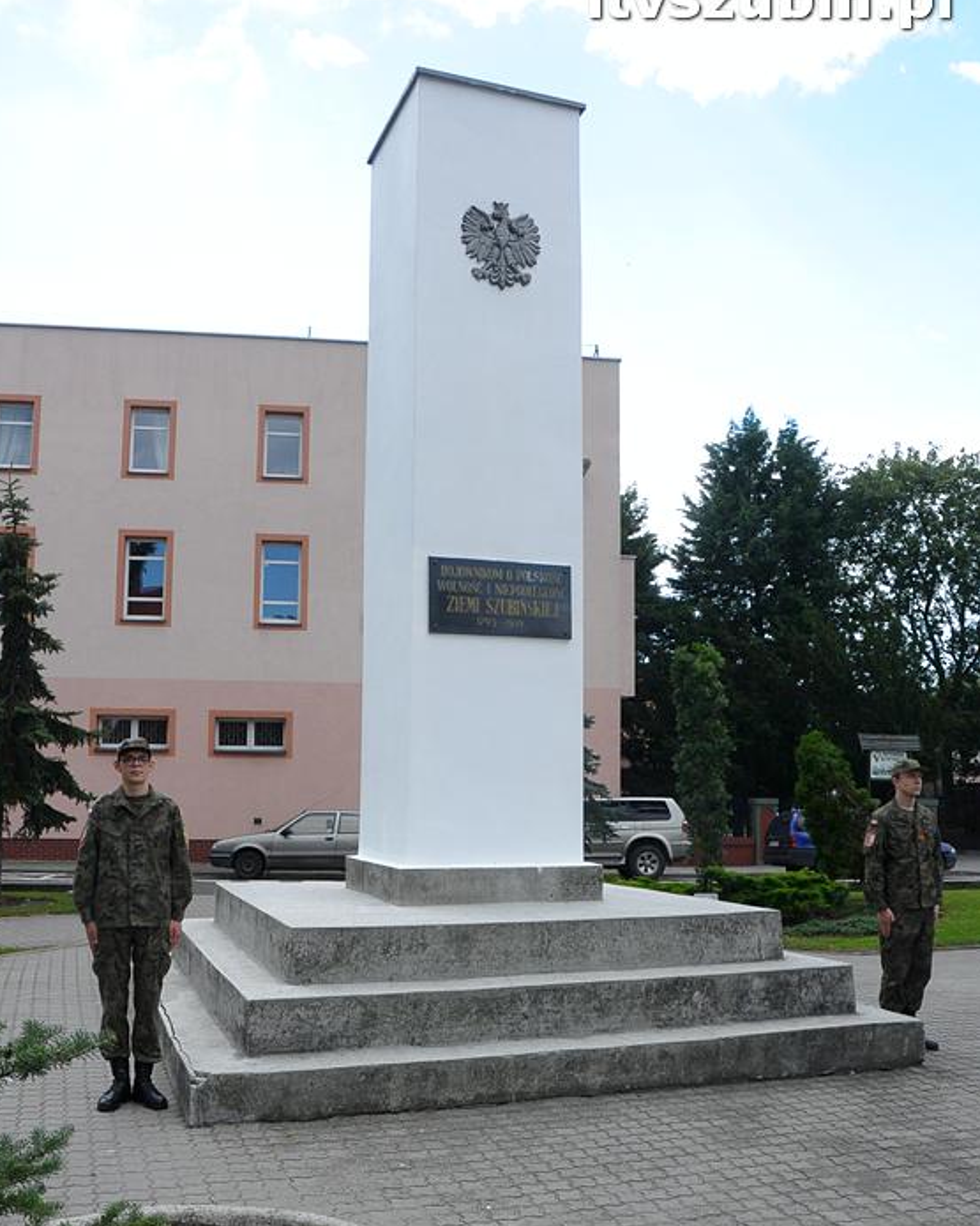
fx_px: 1124
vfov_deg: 57.0
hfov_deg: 47.1
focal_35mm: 31
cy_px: 694
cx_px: 486
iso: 800
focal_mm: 18
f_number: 11
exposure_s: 1/500
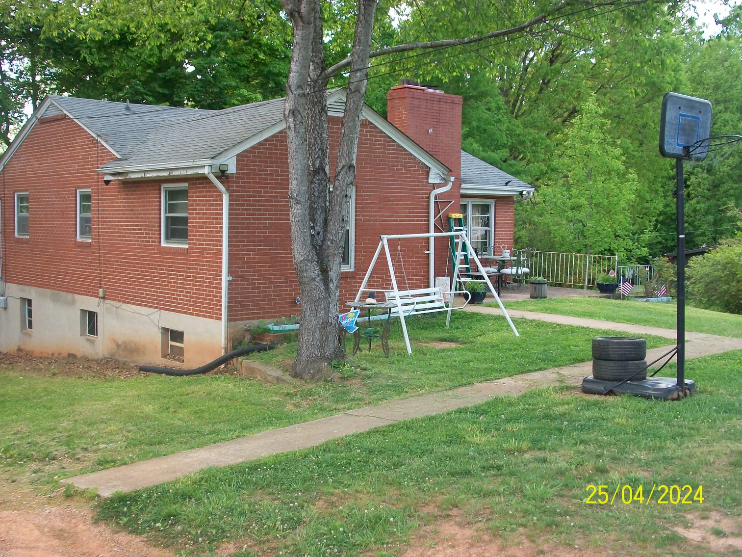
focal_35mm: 42
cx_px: 371
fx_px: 900
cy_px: 278
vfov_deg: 34.4
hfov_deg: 44.8
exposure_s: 1/125
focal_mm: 7.1
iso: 80
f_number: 3.2
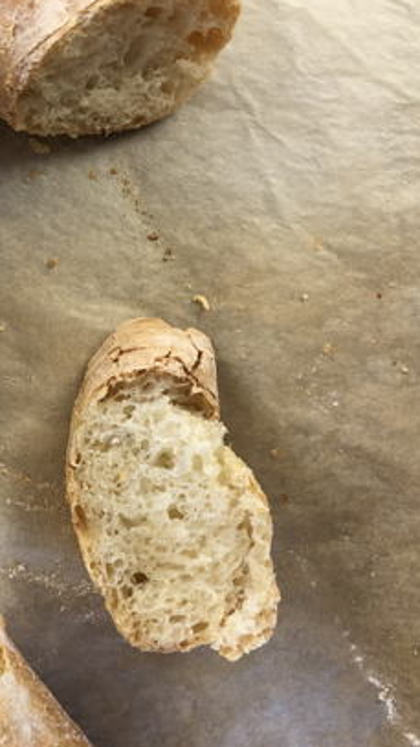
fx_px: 891
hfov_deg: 25.2
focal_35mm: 45
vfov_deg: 45.5
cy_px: 363
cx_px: -7
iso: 40
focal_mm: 3.99
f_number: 1.8
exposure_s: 1/24
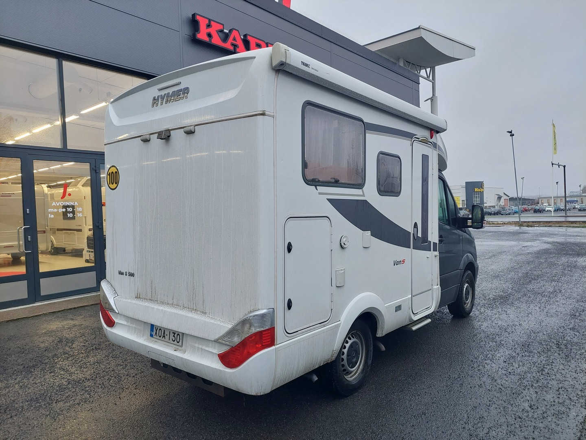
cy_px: 220
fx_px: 423
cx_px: 293
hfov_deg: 69.4
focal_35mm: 25
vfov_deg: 54.9
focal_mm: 5.23
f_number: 1.8
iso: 50
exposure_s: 1/50
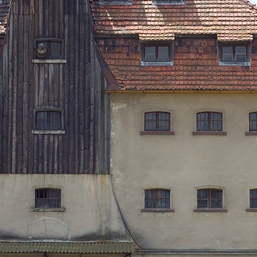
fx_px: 1781
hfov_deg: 8.2
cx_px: 59
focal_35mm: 212
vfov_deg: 8.3
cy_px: 93
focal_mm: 50
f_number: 5.6
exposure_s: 1/640
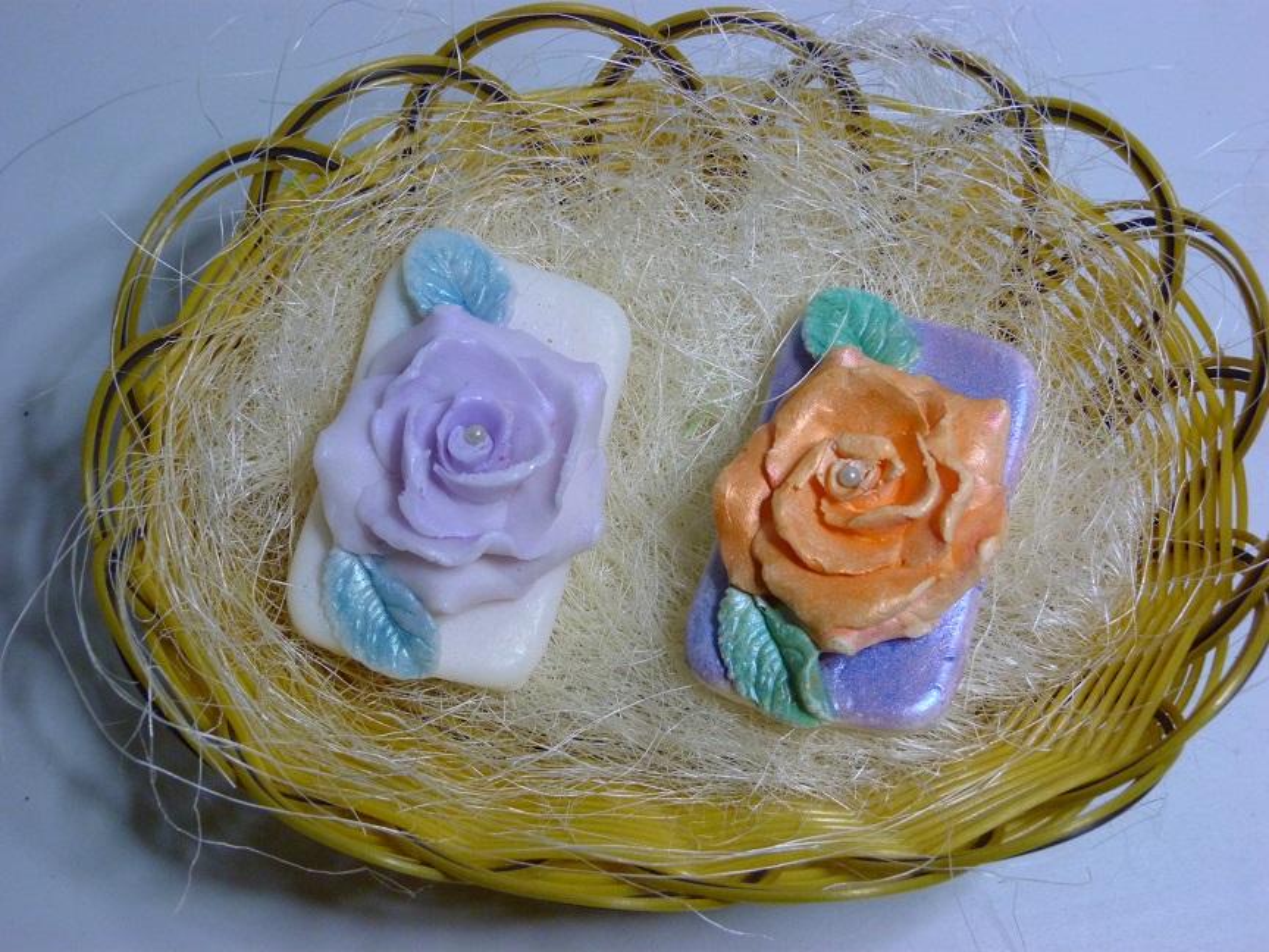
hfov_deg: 38.2
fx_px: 1833
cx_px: 634
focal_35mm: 50
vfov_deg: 29.1
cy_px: 476
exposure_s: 1/50
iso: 400
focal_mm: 9
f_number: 3.2
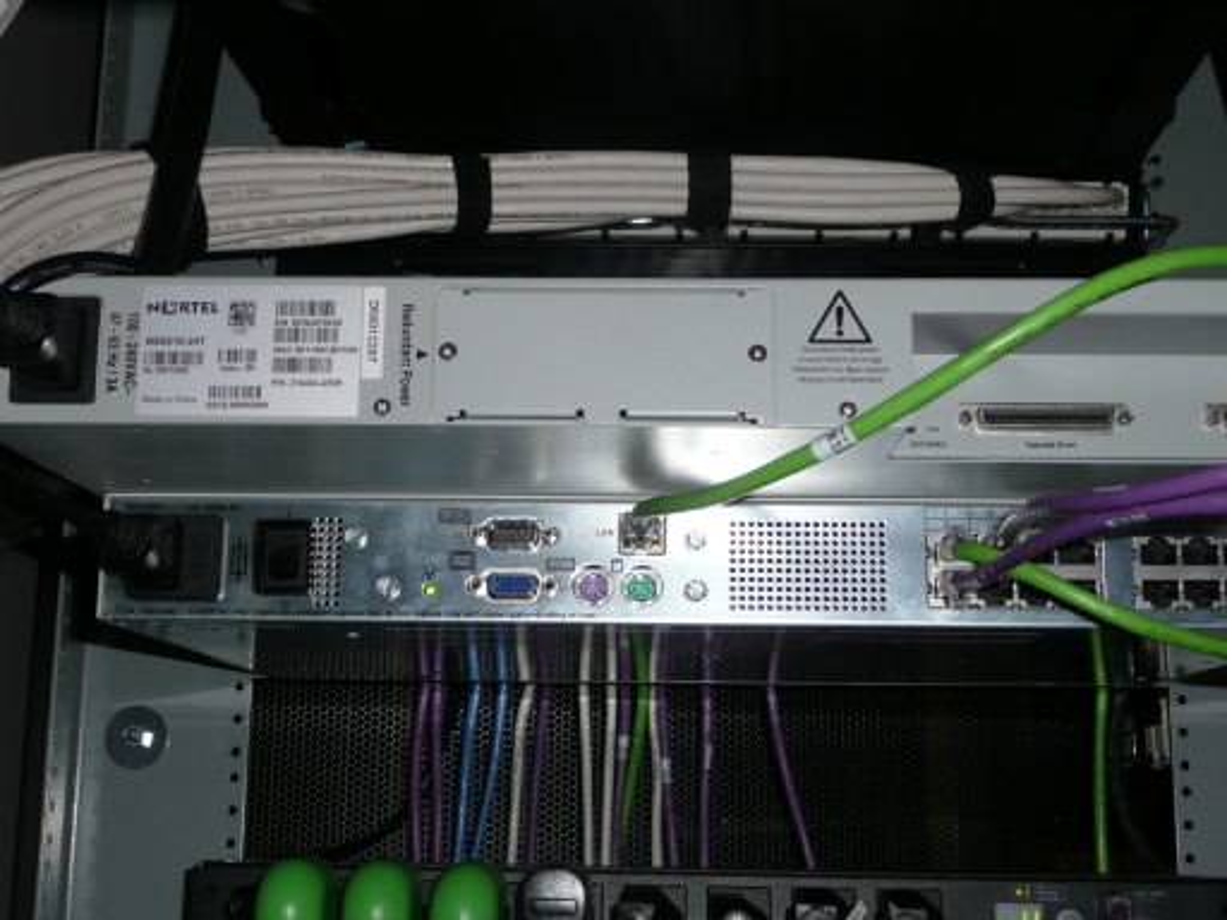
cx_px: 614
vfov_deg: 30.3
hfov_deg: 39.7
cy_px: 460
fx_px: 1701
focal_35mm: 48
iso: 100
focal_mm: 7.8
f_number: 4.2
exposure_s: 1/30
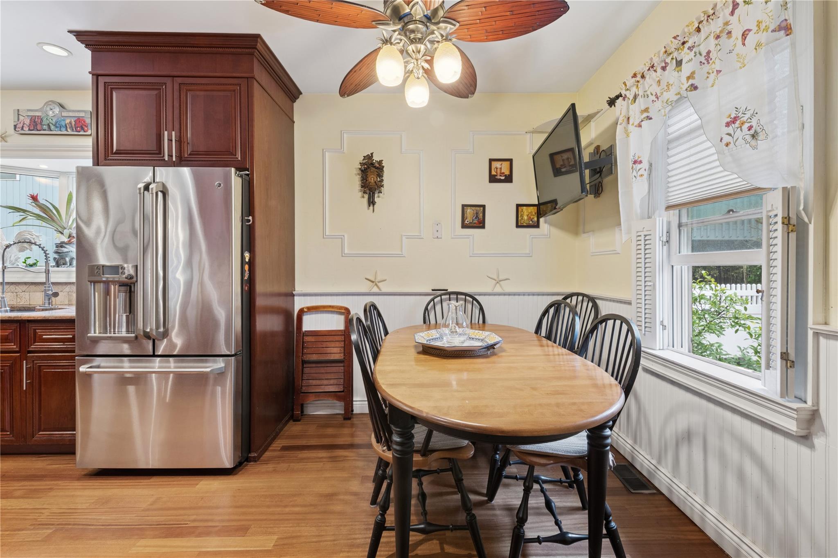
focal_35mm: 15
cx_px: 419
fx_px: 349
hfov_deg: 100.4
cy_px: 279
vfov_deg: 77.3
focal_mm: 15
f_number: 14
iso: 640
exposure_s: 1/5
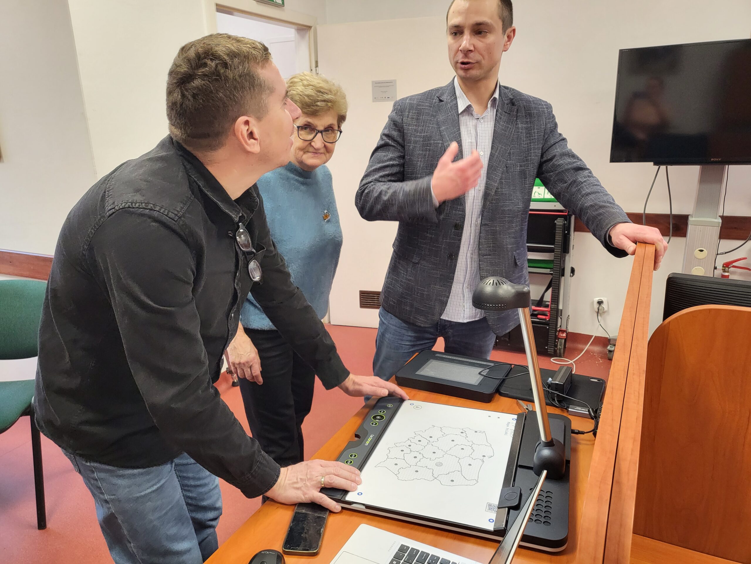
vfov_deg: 53.1
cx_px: 376
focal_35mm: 26
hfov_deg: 67.3
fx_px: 564
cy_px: 282
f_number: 1.8
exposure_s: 1/100
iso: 200
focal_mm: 4.25
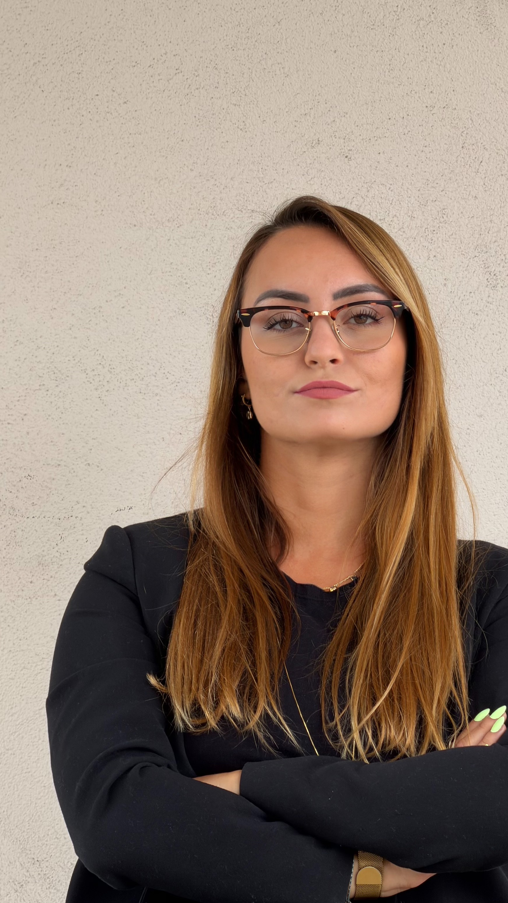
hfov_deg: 5.5
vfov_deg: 9.8
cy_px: 451
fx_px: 5244
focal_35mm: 219
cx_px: 336
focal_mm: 16.89
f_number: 2.8
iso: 40
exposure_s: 1/126
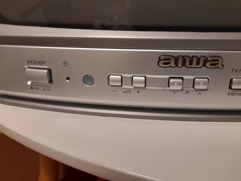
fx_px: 174
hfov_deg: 69.4
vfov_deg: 54.9
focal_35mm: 25
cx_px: 120
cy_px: 90
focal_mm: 4.6
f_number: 2
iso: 320
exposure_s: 1/40
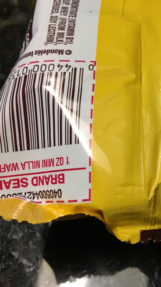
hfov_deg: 25.2
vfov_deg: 46.4
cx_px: 177
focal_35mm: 44
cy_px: 141
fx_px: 334
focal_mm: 4.15
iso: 80
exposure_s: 1/15
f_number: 2.2
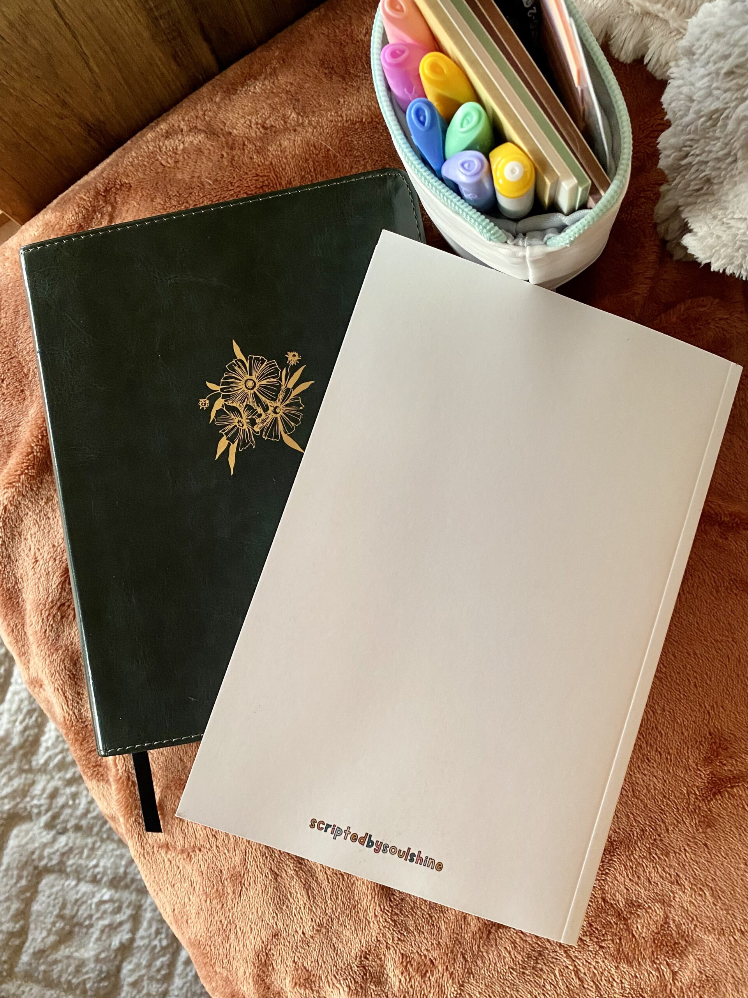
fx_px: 749
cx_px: 374
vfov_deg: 67.3
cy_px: 499
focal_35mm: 26
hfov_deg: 53.1
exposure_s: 1/60
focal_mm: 4.25
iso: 400
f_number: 1.8
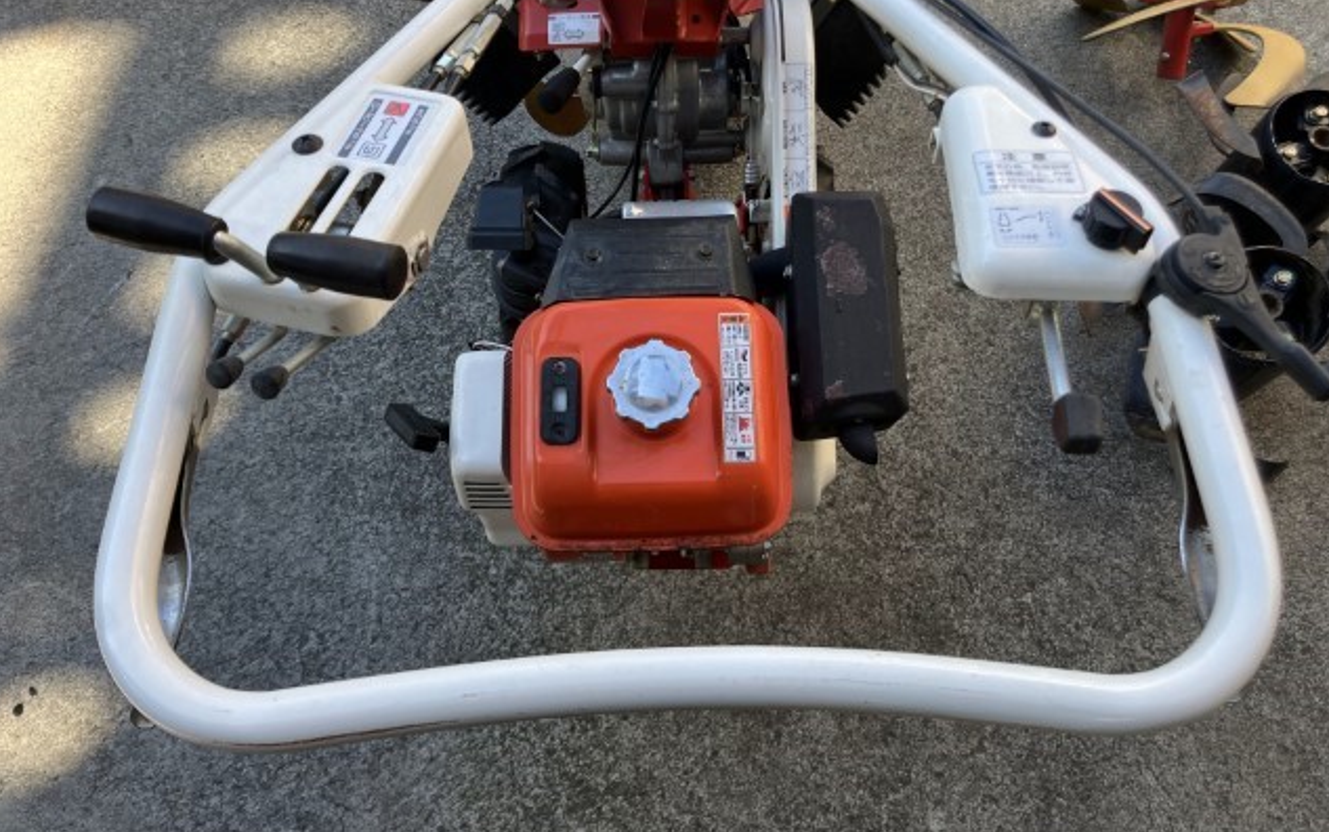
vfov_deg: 41.7
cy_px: 351
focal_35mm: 30
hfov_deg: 62.9
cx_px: 666
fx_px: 1087
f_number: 1.8
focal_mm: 3.99
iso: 25
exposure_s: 1/166
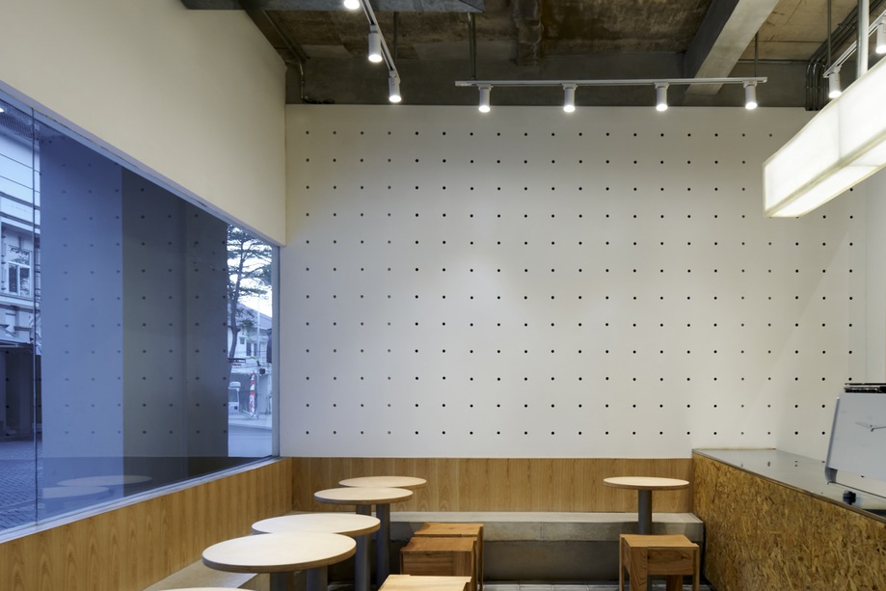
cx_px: 561
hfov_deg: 59.4
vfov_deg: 41.9
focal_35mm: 31
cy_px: 383
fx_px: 763
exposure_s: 1/5
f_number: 7.1
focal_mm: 19
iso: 160
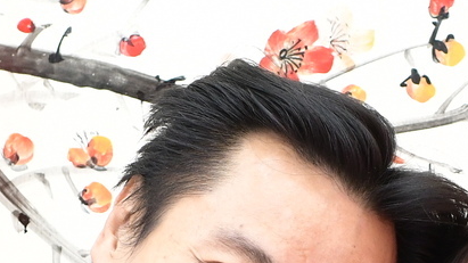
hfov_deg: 10.0
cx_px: 372
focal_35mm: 214
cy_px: 593
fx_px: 2655
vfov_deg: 5.5
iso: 1000
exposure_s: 1/200
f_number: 4.5
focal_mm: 35
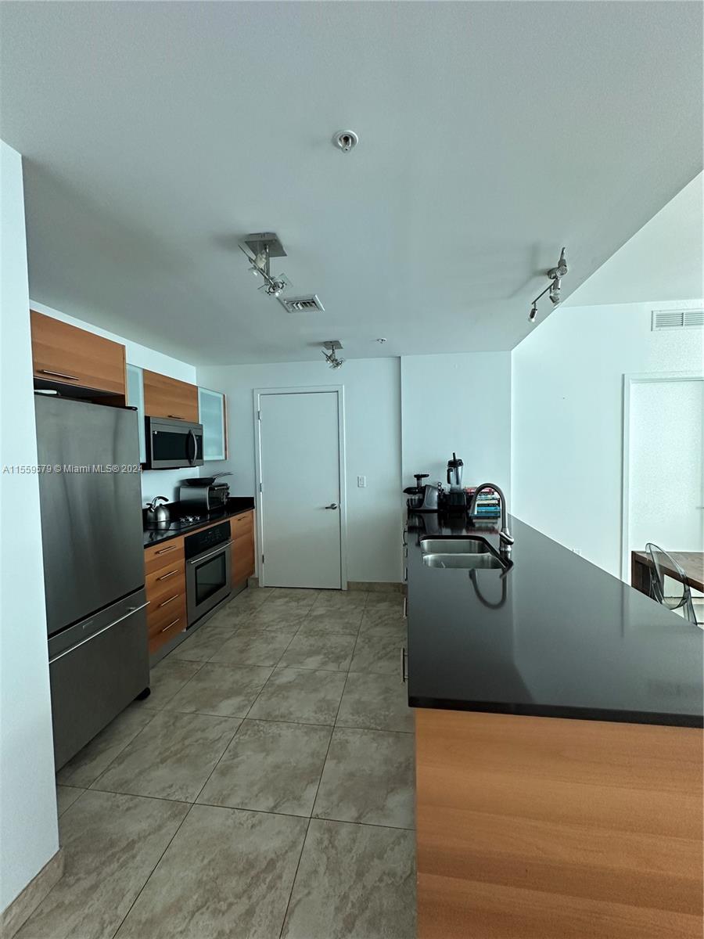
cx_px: 352
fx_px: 380
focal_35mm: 14
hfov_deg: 85.7
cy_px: 470
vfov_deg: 102.1
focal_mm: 2.22
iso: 250
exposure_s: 1/99
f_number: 2.2
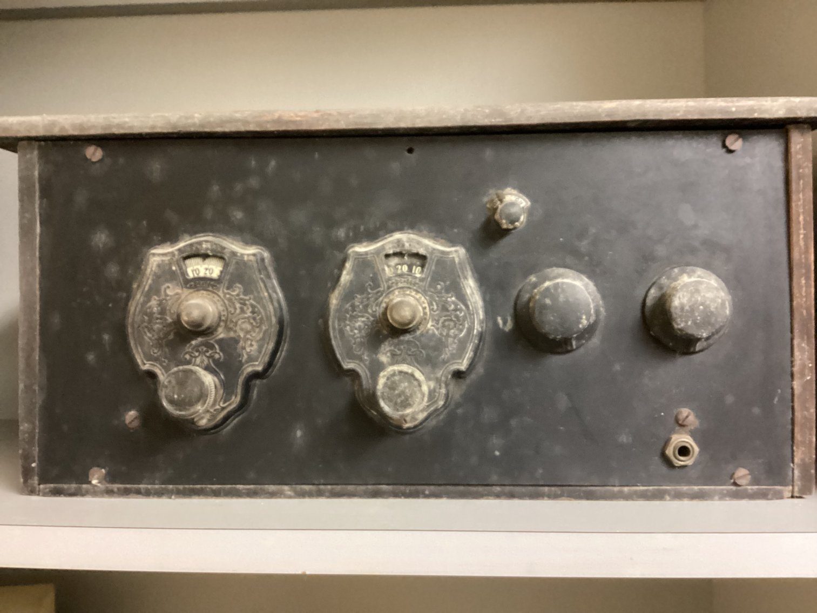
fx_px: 732
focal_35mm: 31
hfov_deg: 58.3
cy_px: 306
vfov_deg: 45.4
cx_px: 408
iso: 800
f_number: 2.4
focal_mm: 3.3
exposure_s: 1/24
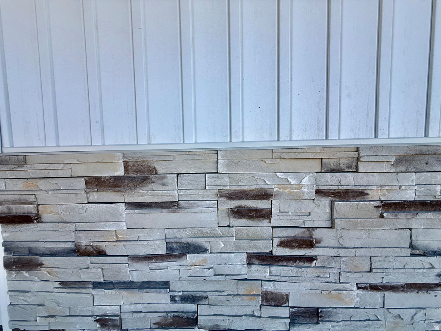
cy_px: 166
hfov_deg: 102.1
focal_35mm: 14
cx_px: 220
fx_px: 178
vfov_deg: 85.7
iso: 50
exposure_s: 1/644
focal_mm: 2.22
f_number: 2.2
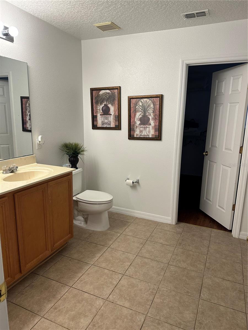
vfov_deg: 71.6
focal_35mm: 24
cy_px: 165
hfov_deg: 56.8
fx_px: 229
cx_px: 124
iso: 160
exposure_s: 1/120
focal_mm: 6.86
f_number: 1.78
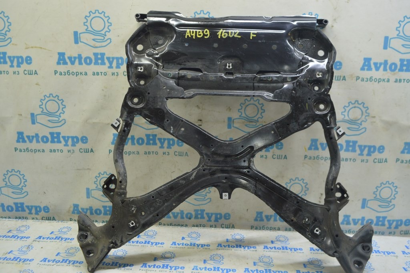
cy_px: 136
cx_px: 205
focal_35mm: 30
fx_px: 341
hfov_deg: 62.0
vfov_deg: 43.5
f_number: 5.6
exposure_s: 1/20
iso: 400
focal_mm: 20
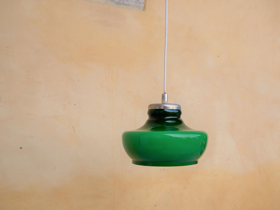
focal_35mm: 40
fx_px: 324
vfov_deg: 36.0
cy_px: 105
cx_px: 140
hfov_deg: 46.8
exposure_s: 1/500
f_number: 3.5
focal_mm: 20
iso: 200
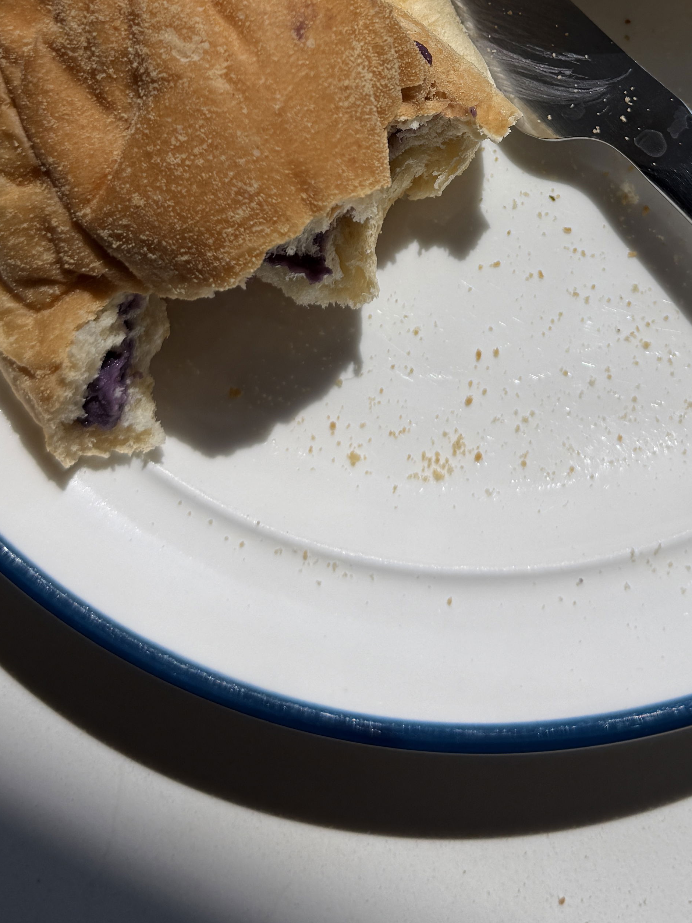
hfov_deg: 29.6
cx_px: 432
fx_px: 1306
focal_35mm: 49
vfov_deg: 36.2
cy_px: 70
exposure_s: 1/9091
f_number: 1.78
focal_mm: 6.76
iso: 80
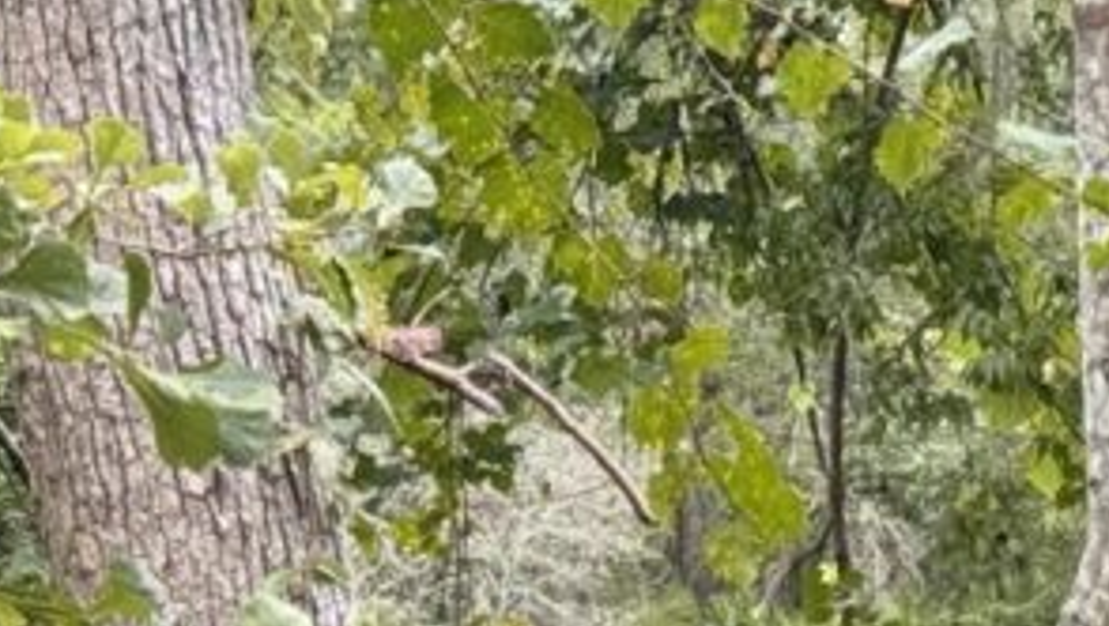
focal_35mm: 182
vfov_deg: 6.4
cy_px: 1414
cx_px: 1211
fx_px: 5357
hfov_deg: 11.6
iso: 64
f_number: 1.78
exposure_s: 1/470
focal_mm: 6.76
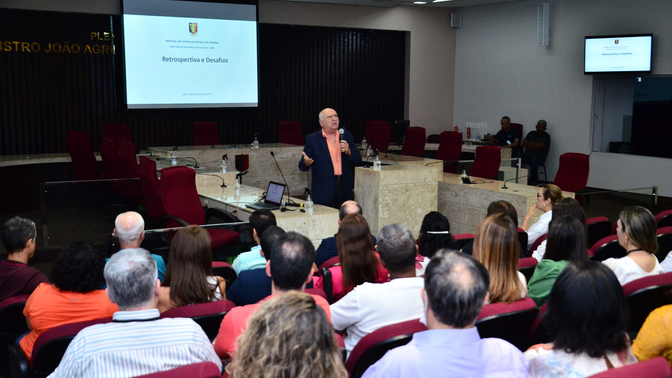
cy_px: 190
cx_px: 337
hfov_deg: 49.4
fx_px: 731
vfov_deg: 29.0
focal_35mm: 41
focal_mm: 26
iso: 1250
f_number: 4
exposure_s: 1/160
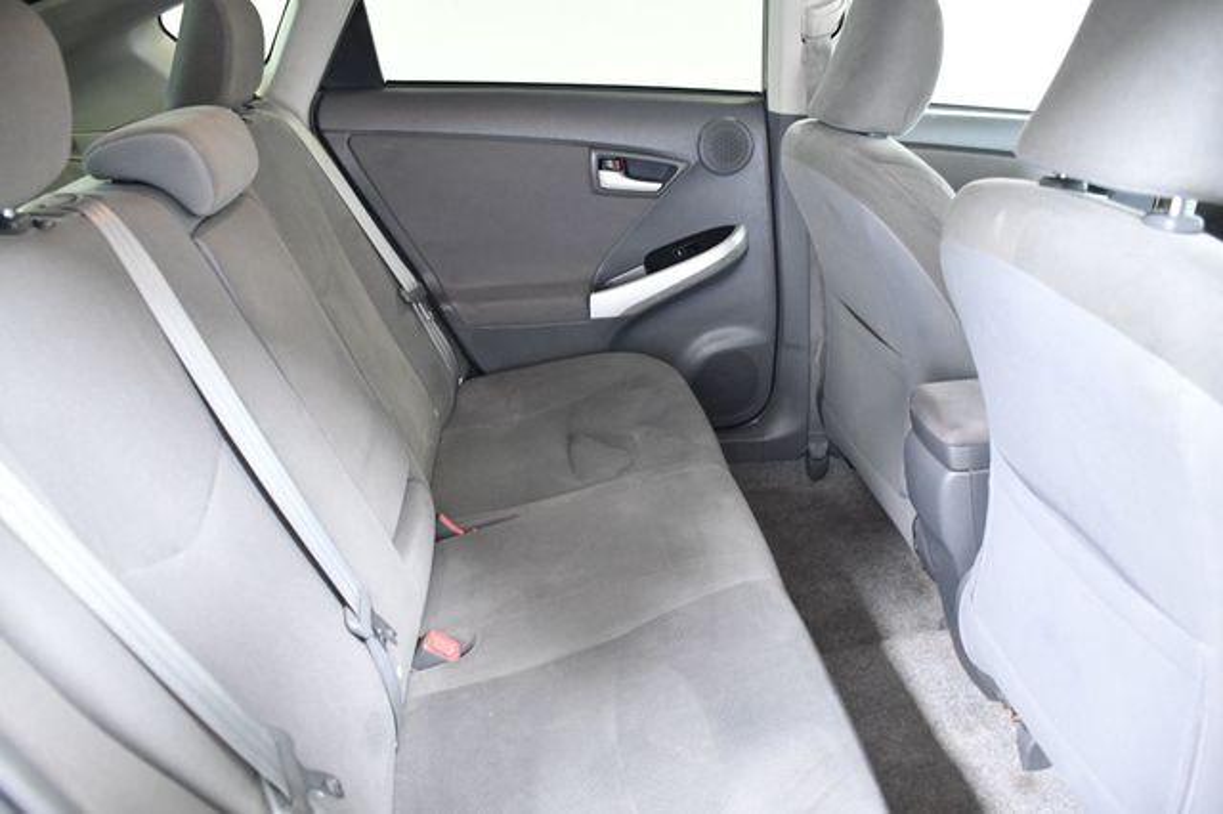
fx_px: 917
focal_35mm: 27
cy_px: 407
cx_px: 612
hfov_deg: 67.4
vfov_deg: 47.9
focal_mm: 18
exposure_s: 1/25
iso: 2500
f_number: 3.5
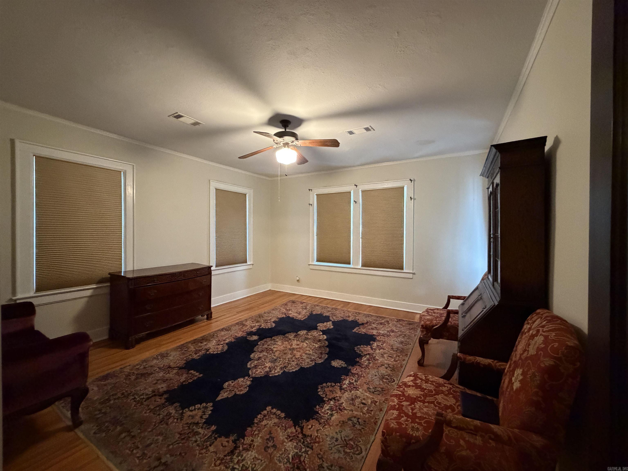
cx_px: 314
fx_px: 254
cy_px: 236
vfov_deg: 85.7
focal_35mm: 14
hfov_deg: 102.1
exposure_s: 1/60
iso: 1250
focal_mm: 2.22
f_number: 2.2
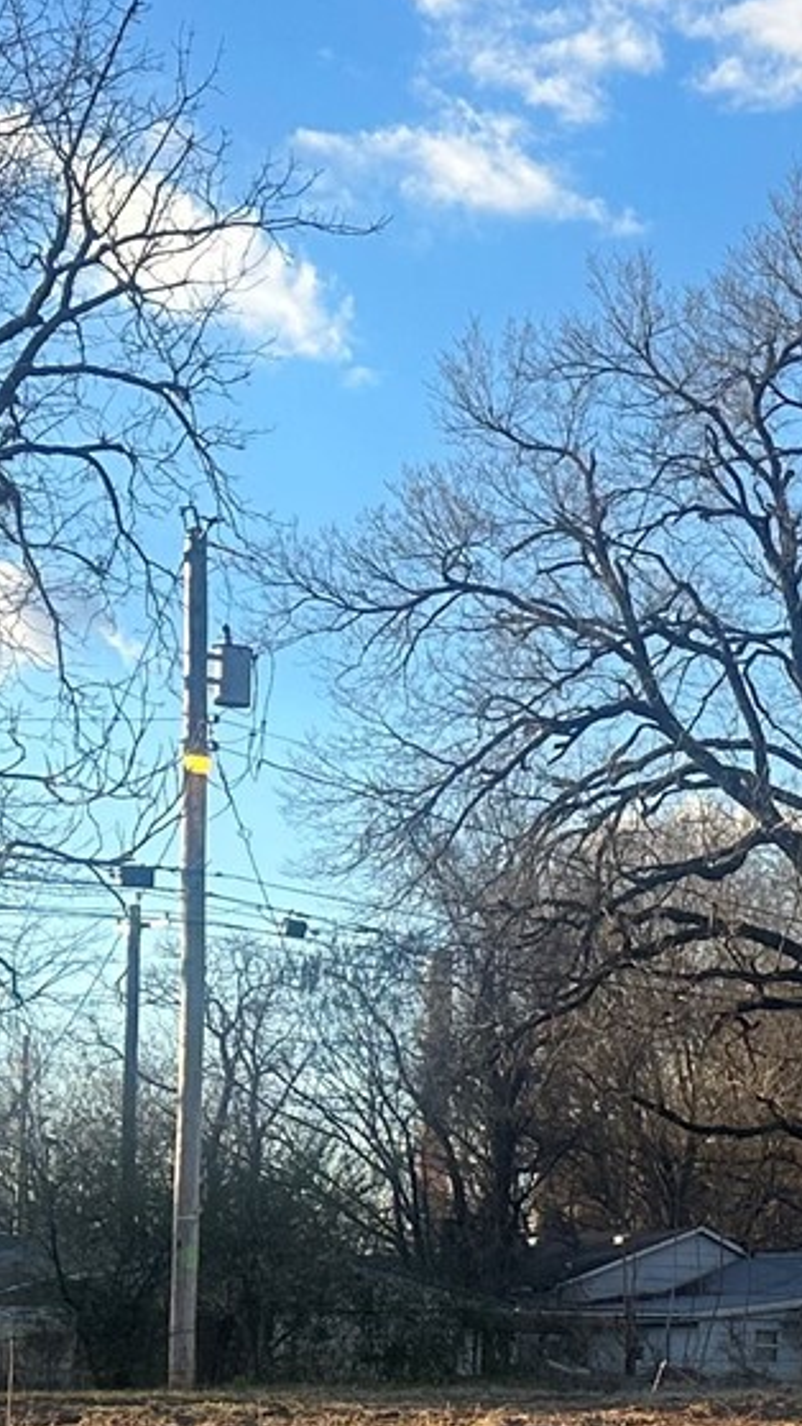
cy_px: 1165
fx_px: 3402
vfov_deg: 23.3
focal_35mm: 90
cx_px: 1584
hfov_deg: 12.0
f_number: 1.78
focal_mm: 6.86
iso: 80
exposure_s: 1/1412
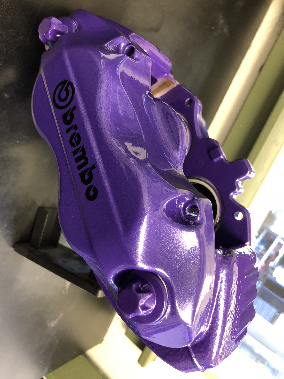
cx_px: 142
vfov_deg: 63.4
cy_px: 190
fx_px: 306
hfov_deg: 49.7
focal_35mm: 28
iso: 80
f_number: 1.8
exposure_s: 1/15
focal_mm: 3.99
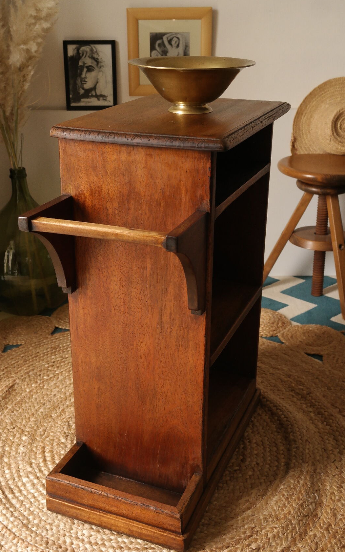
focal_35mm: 45
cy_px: 279
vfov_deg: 44.4
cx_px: 159
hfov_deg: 28.6
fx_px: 677
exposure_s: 1/25
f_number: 5.6
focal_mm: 28
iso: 800
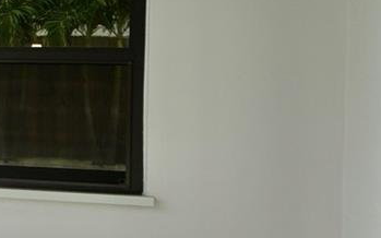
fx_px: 1163
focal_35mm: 112
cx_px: -417
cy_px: 85
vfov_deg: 11.7
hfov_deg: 14.7
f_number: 5.6
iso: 100
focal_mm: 16
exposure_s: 1/160
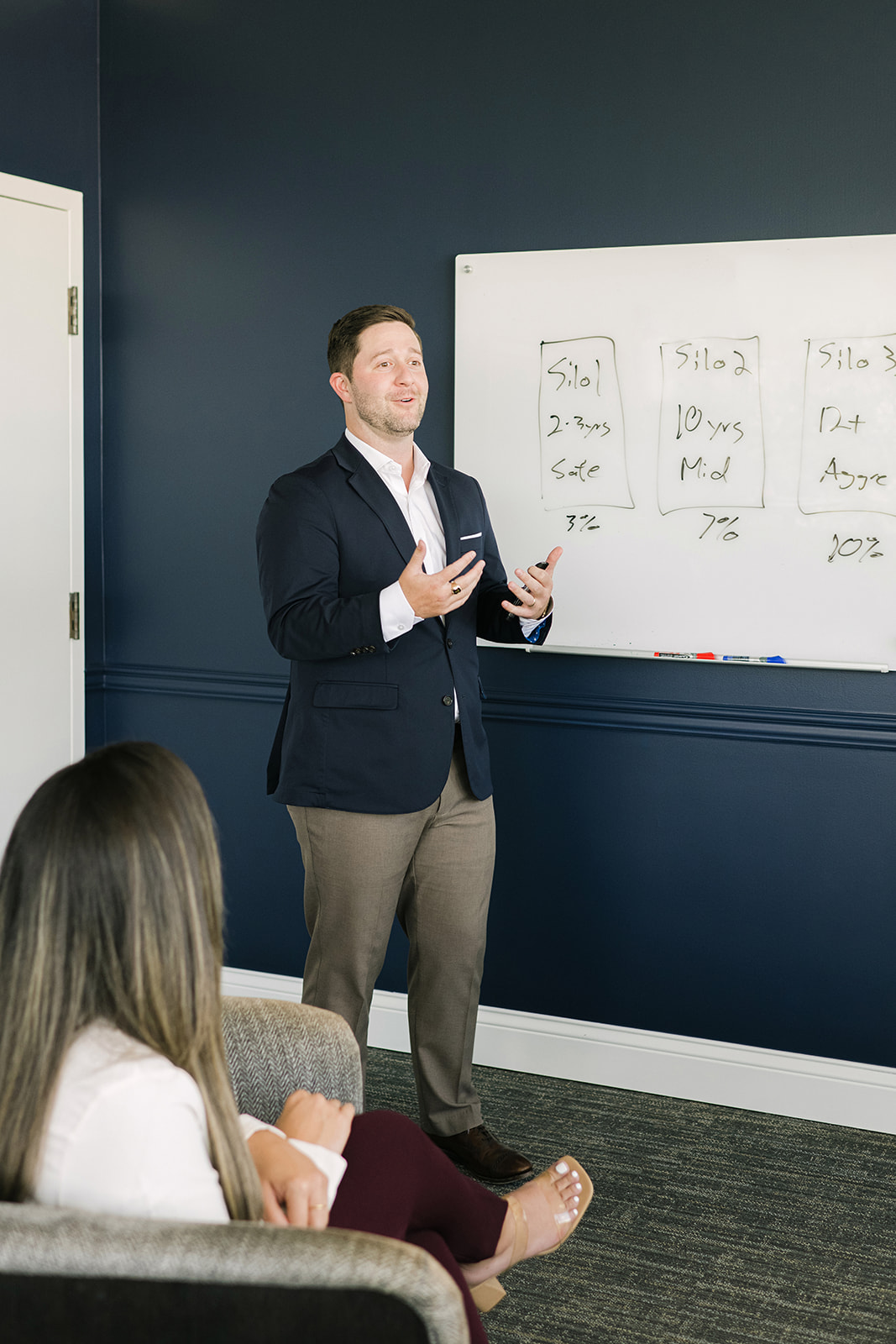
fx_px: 1306
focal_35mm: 35
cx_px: 448
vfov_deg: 54.4
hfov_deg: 37.9
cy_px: 672
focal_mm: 35
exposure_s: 1/200
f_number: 2.8
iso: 640
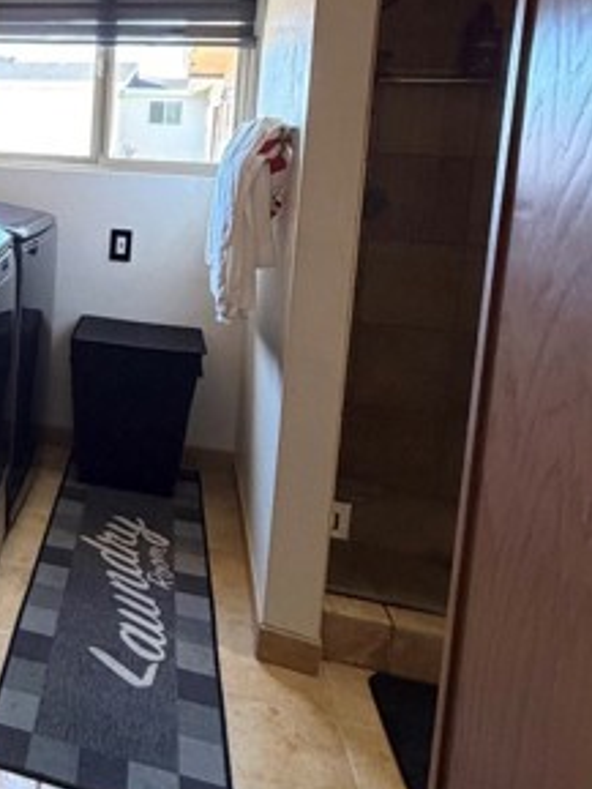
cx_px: -35
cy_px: 202
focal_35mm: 31
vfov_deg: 55.7
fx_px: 706
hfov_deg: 38.7
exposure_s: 1/60
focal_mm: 2.22
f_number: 2.2
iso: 400
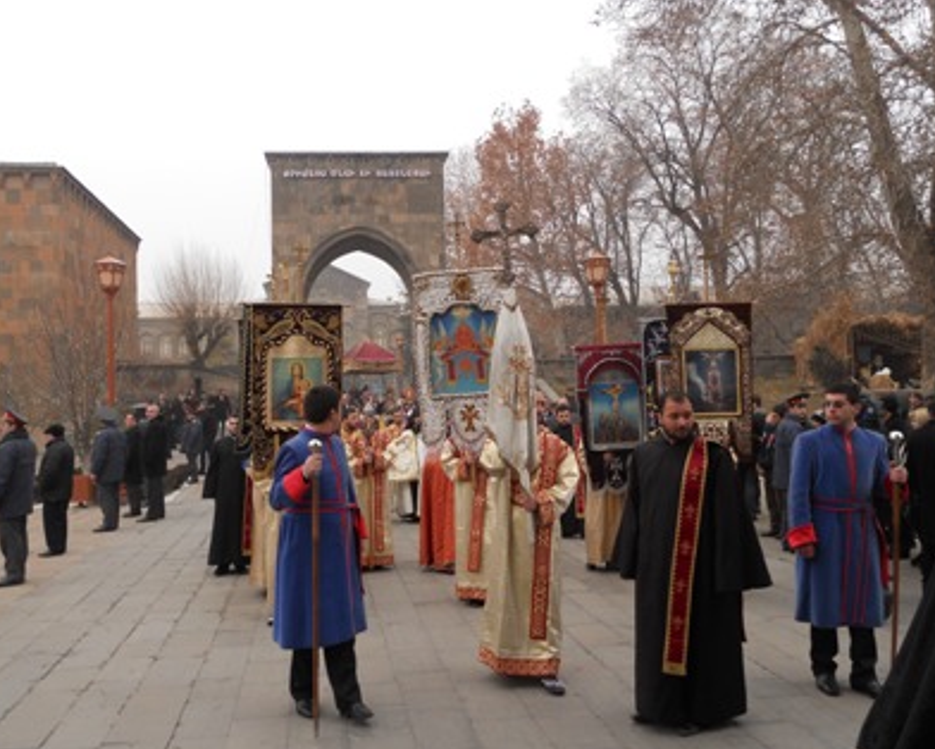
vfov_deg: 43.4
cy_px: 374
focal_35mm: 34
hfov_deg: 52.8
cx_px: 445
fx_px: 941
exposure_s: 1/100
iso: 80
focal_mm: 5.8
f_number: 3.5
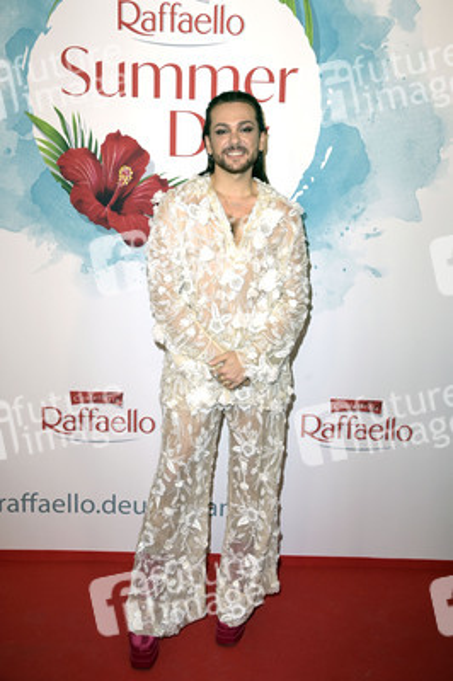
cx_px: 226
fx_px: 643
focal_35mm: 34
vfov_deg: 55.8
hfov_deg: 38.8
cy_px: 340
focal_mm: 34
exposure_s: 1/250
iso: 500
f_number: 5.6
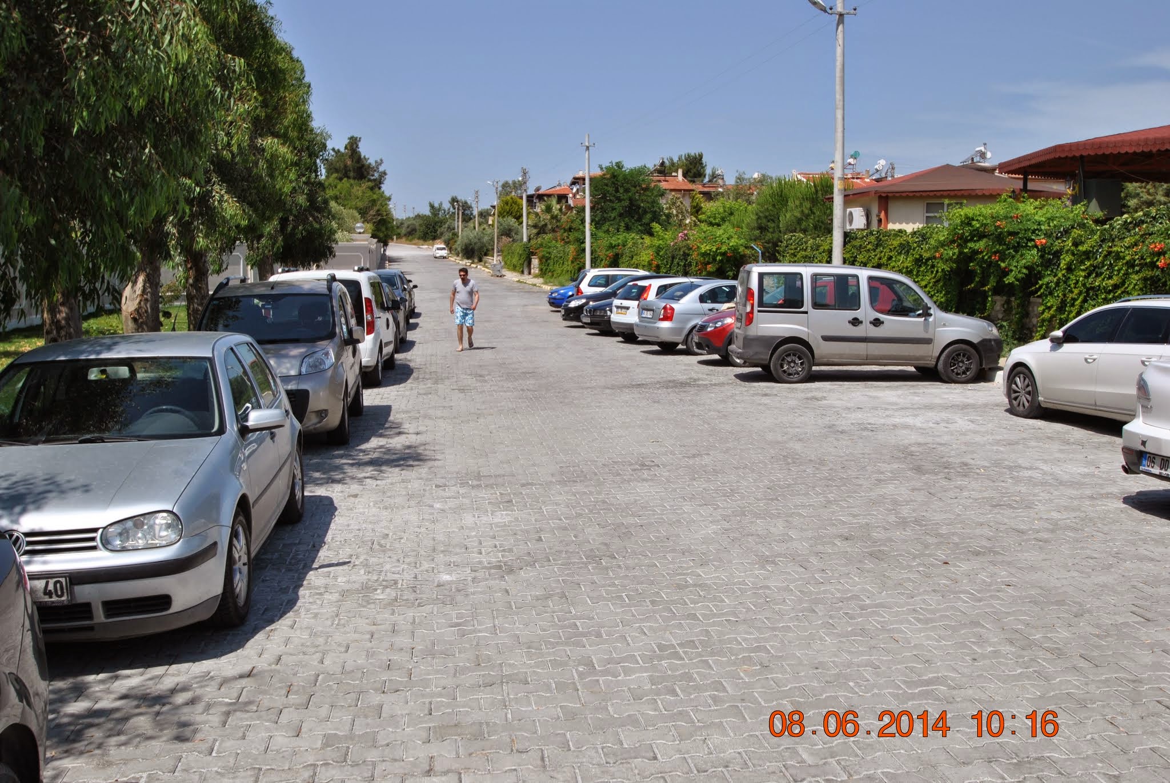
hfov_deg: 53.1
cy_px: 392
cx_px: 585
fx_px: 1171
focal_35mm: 36
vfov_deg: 37.0
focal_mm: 24
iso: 100
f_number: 9
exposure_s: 1/320
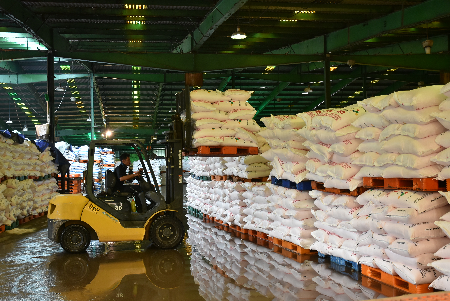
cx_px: 225
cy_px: 150
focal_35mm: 45
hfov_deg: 43.6
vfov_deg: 29.9
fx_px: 563
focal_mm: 30
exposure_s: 1/60
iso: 800
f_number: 5
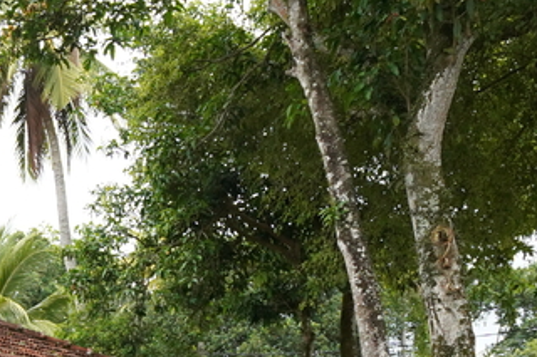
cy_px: 503
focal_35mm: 75
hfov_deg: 22.6
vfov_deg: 16.8
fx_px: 1118
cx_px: -243
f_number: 4
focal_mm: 16
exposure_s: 1/250
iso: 1000
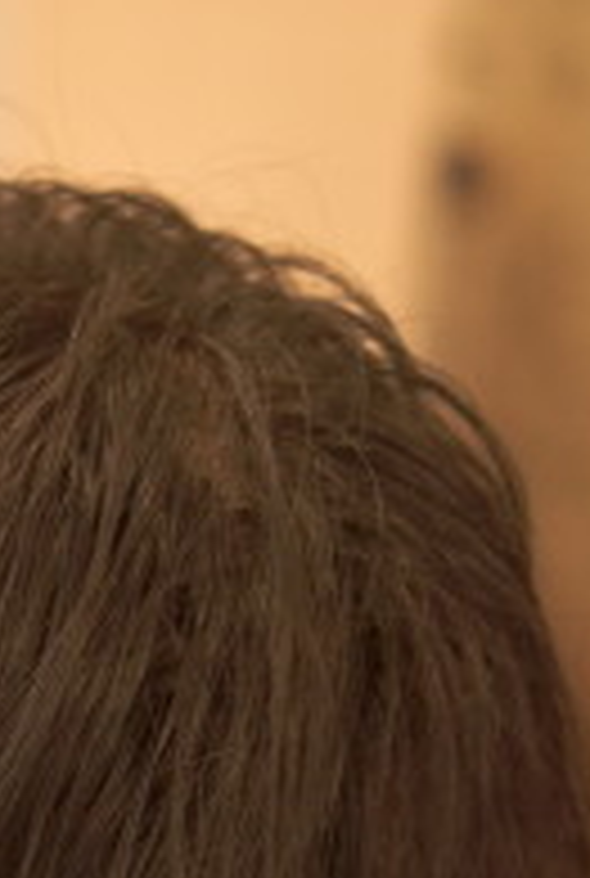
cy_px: 851
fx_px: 3283
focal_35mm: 134
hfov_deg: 10.2
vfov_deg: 15.0
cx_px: 86
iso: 800
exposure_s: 1/1250
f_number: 1.8
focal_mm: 35
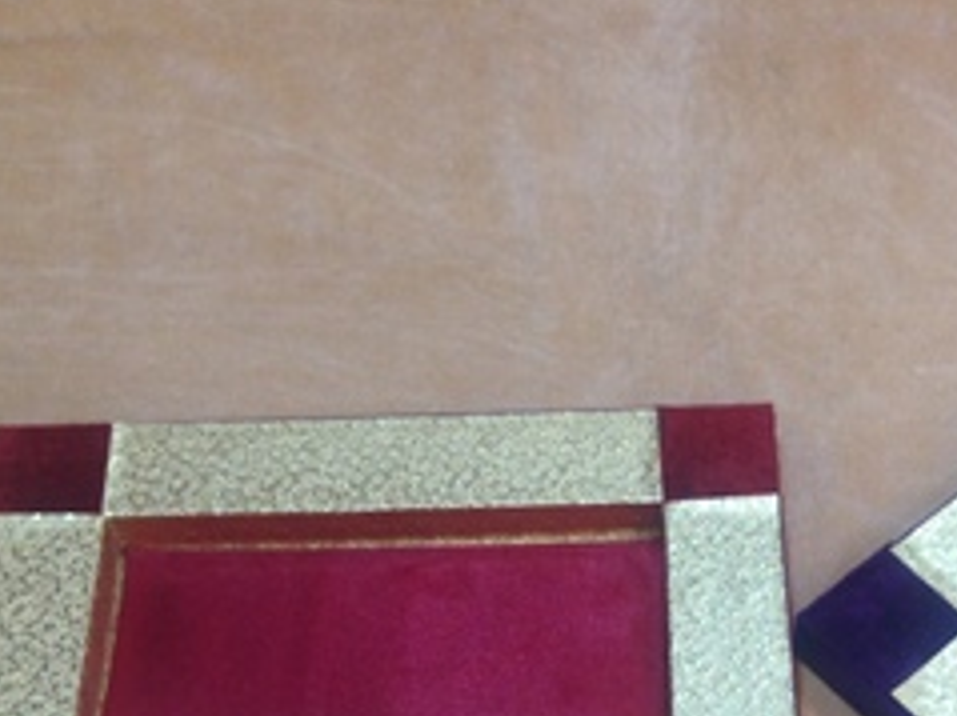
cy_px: 726
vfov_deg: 20.6
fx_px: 1907
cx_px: 861
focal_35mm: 69
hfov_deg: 27.2
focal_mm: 4.12
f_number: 2.4
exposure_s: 1/24
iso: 50
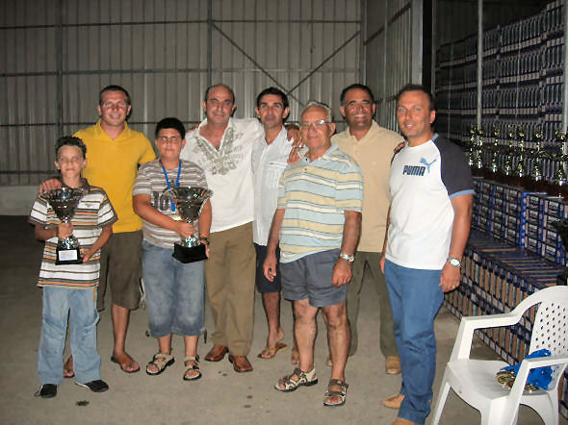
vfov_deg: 37.7
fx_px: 623
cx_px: 284
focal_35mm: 38
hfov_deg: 49.0
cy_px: 212
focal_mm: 7.8
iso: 64
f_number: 2.8
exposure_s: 1/60.1
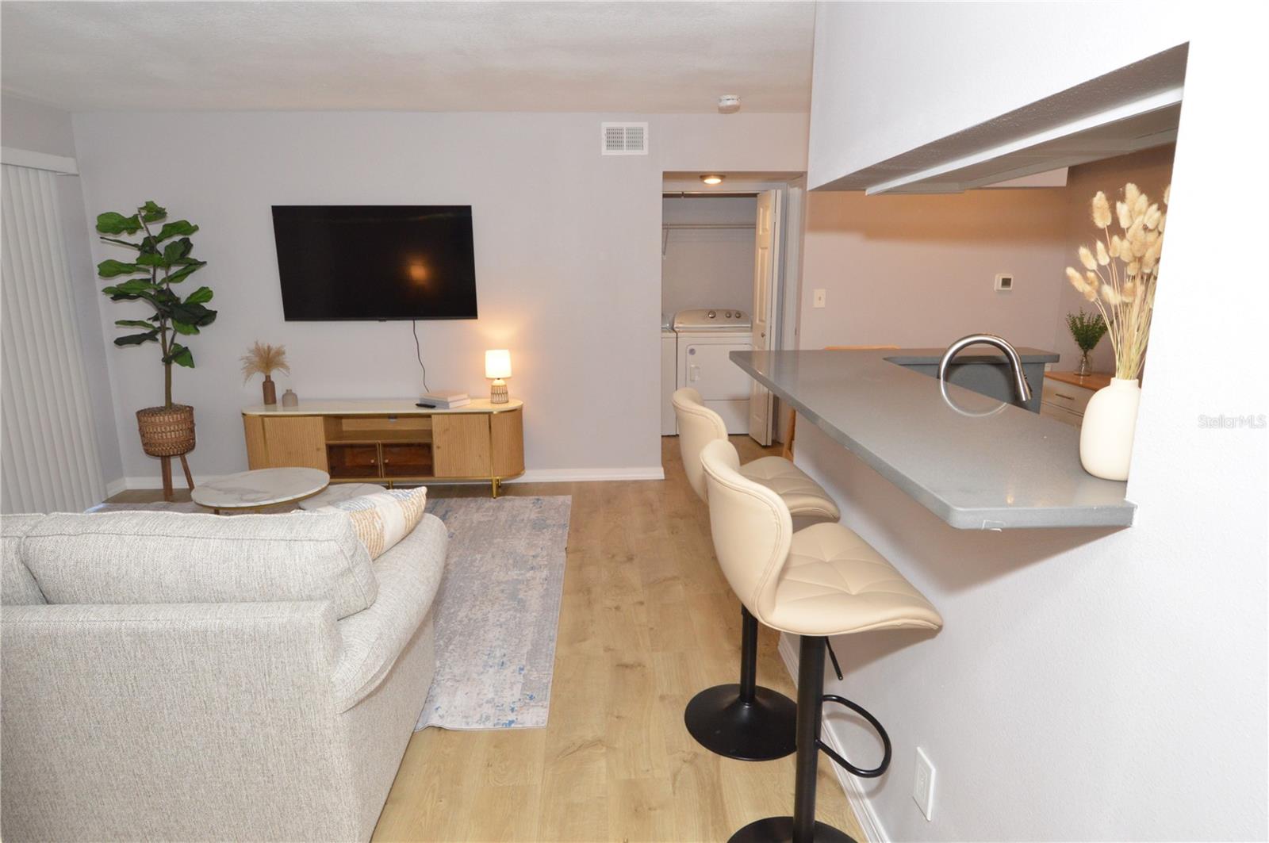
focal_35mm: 18
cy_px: 422
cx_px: 634
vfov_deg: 67.3
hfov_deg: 90.1
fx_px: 634
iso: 800
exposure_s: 1/60
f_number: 8
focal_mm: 12
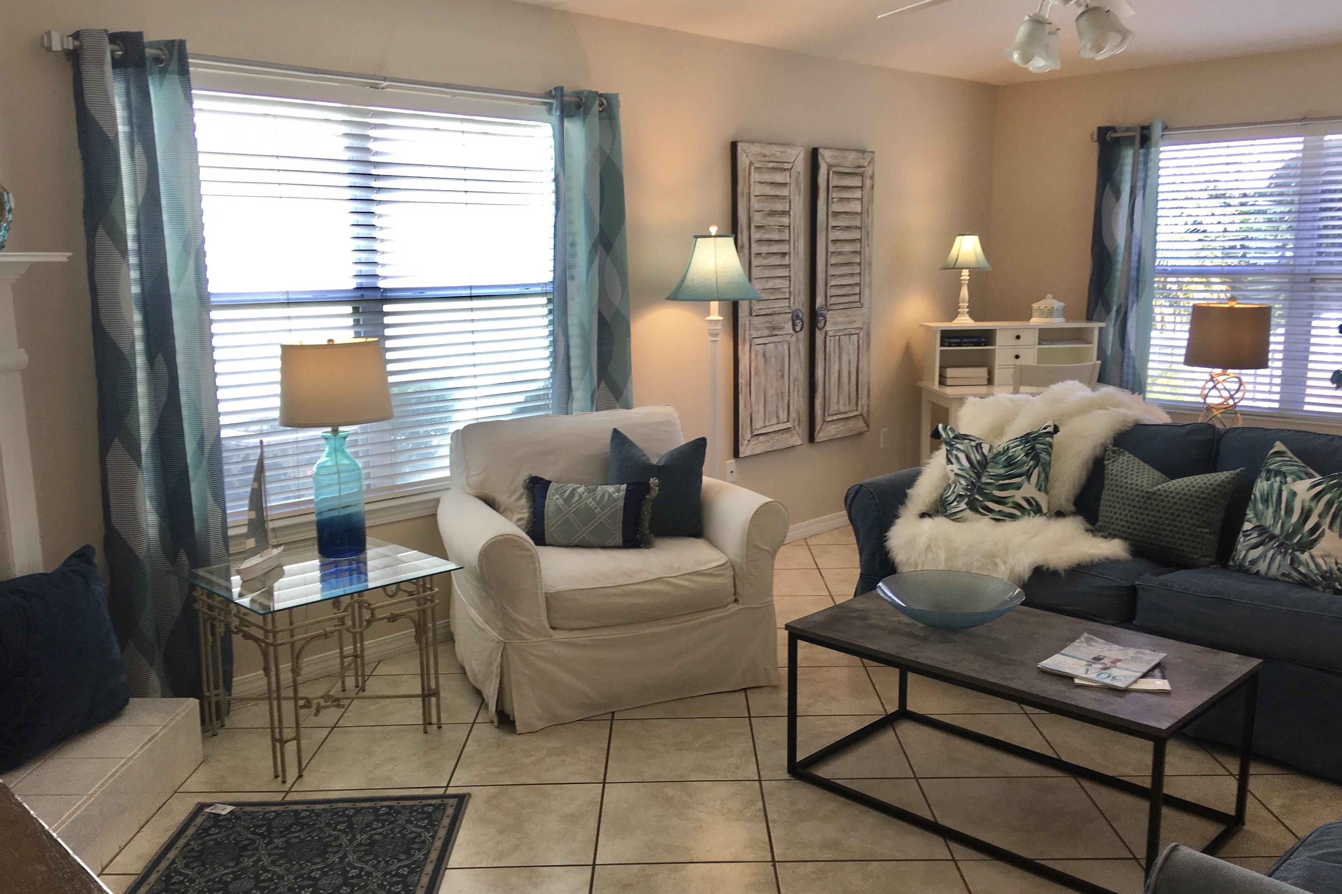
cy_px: 469
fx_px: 1155
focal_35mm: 31
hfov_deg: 60.3
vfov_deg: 42.3
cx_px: 683
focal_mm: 4.15
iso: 25
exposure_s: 1/60
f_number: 2.2
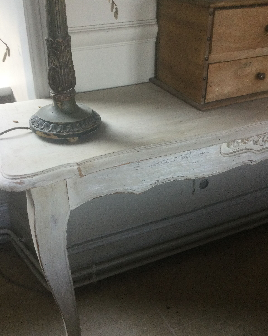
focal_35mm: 41
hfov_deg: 36.5
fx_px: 407
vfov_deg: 44.8
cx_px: 128
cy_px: 182
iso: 64
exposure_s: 1/33
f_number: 2.4
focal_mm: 3.3
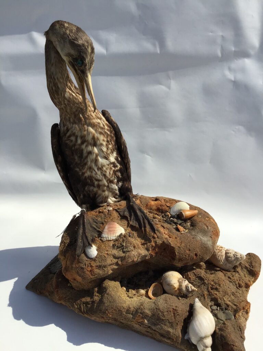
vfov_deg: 58.4
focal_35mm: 31
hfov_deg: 45.4
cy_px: 176
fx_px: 314
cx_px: 132
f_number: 2.4
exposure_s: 1/3135
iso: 25
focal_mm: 3.3
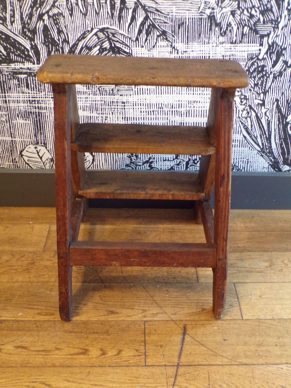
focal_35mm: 37
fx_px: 415
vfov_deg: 50.1
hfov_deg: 38.7
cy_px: 194
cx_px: 146
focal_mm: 6.6
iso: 400
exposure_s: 1/14
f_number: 3.3
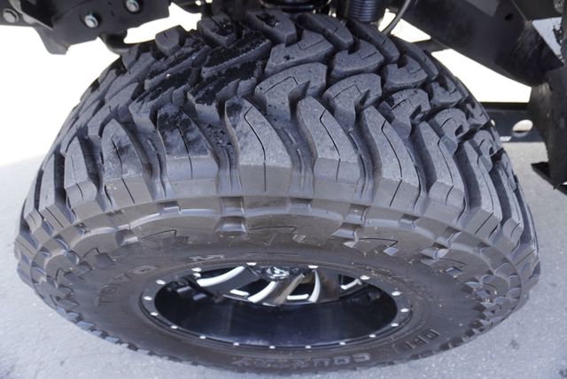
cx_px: 284
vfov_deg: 53.2
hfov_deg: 73.7
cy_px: 190
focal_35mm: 24
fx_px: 378
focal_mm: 16
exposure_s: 1/160
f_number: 4
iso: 400
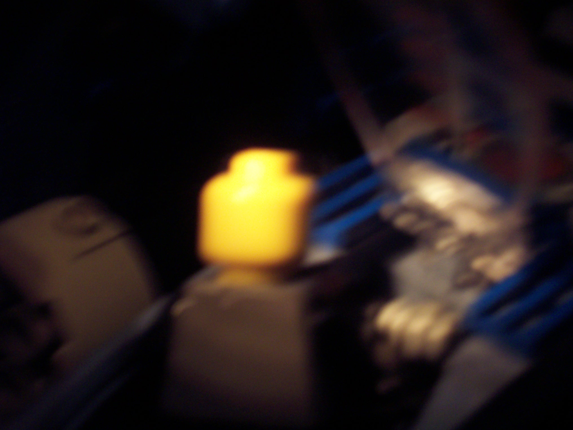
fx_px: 1837
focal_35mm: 111
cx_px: 286
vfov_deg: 13.3
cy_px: 215
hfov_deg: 17.7
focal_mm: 16.8
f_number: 4.8
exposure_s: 1/8
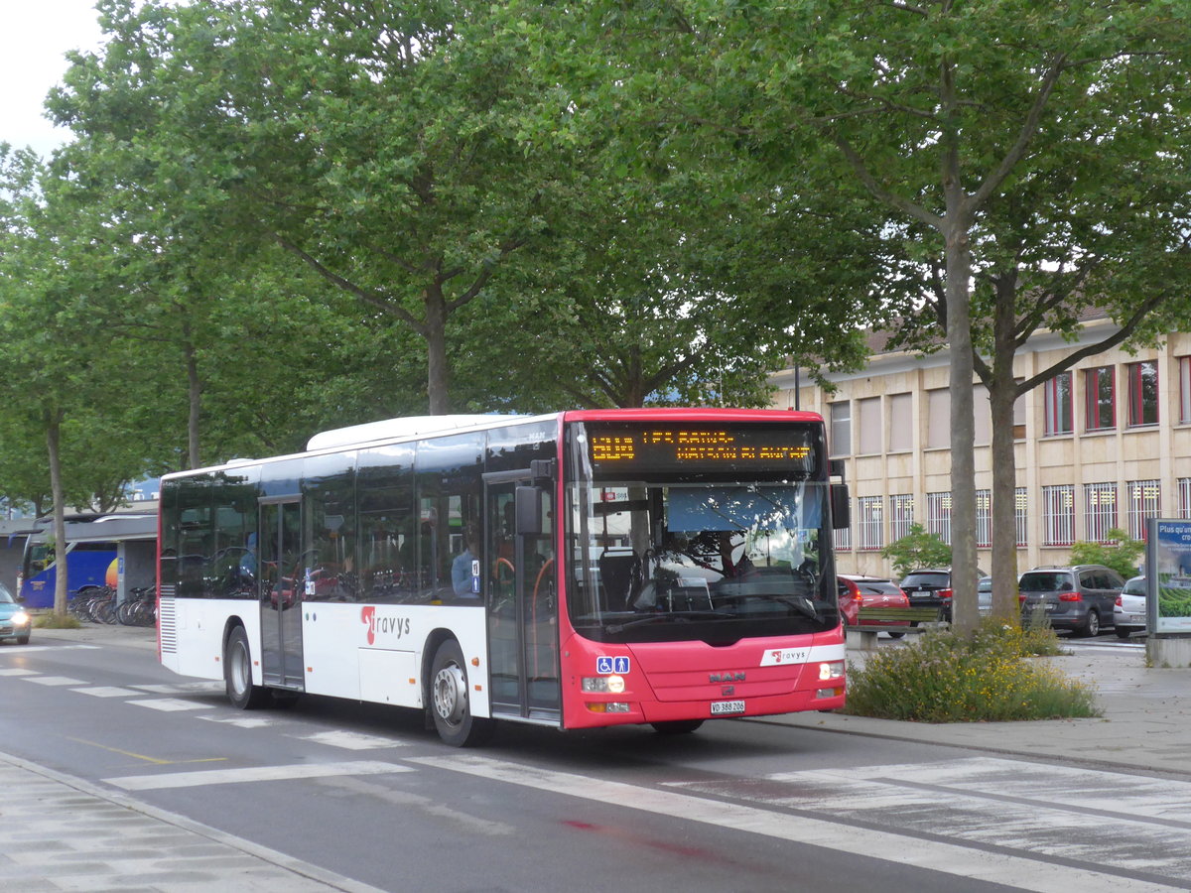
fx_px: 2133
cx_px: 596
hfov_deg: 31.2
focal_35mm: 62
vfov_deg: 23.7
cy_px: 446
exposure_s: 1/320
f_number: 3.7
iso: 400
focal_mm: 12.7
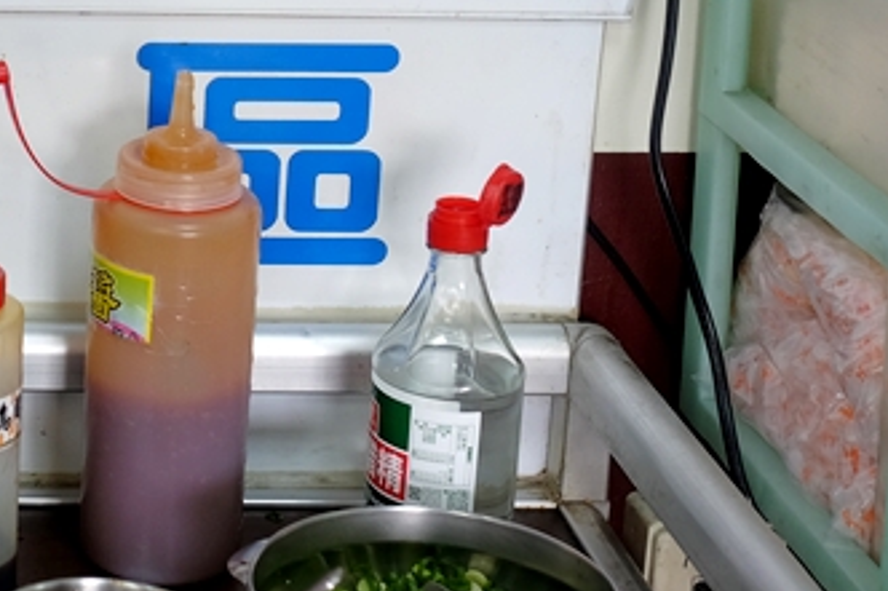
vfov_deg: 14.2
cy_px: 51
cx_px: -163
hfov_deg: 20.2
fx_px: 2342
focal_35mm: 95
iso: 320
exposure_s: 1/56
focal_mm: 23
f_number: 2.8
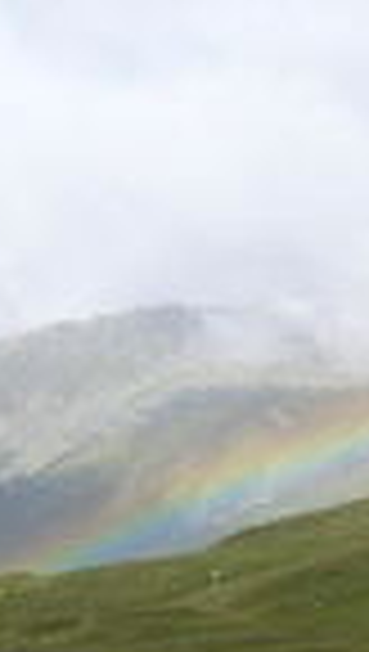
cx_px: 279
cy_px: 490
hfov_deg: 11.6
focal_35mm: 105
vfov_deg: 20.2
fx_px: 1819
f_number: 5.6
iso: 80
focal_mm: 5.8
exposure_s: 1/250
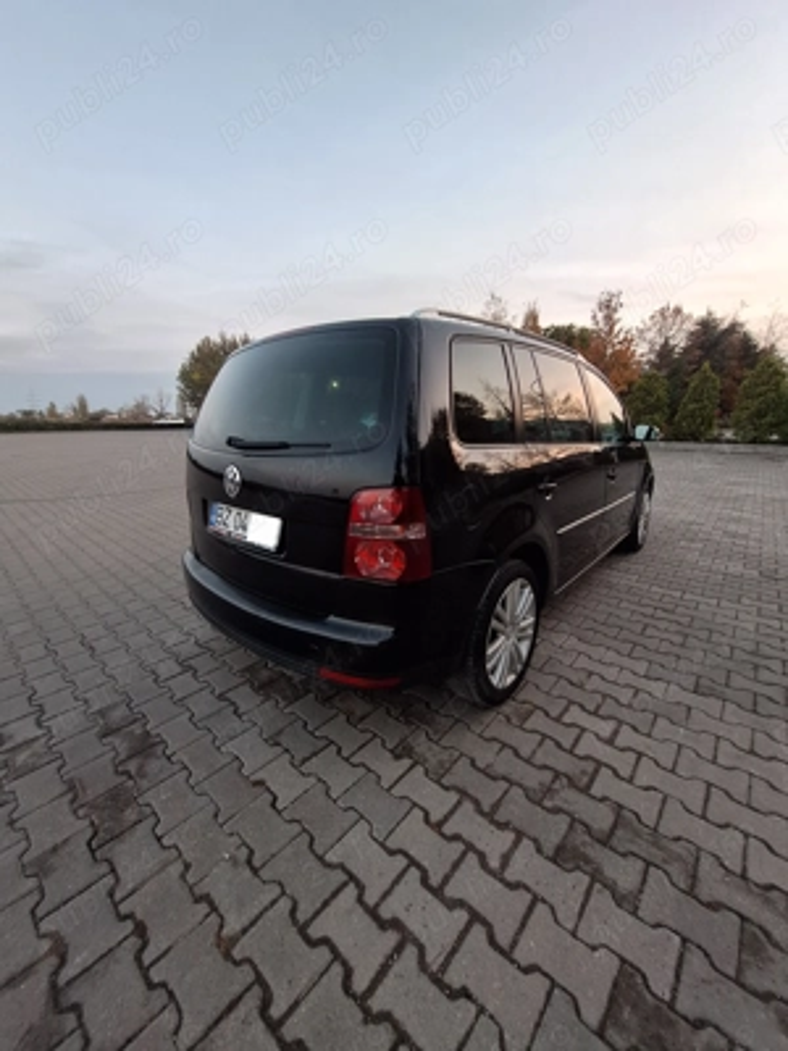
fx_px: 395
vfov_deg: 106.2
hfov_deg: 89.9
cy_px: 526
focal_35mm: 13
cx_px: 394
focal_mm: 1.74
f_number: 2.2
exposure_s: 1/50
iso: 100
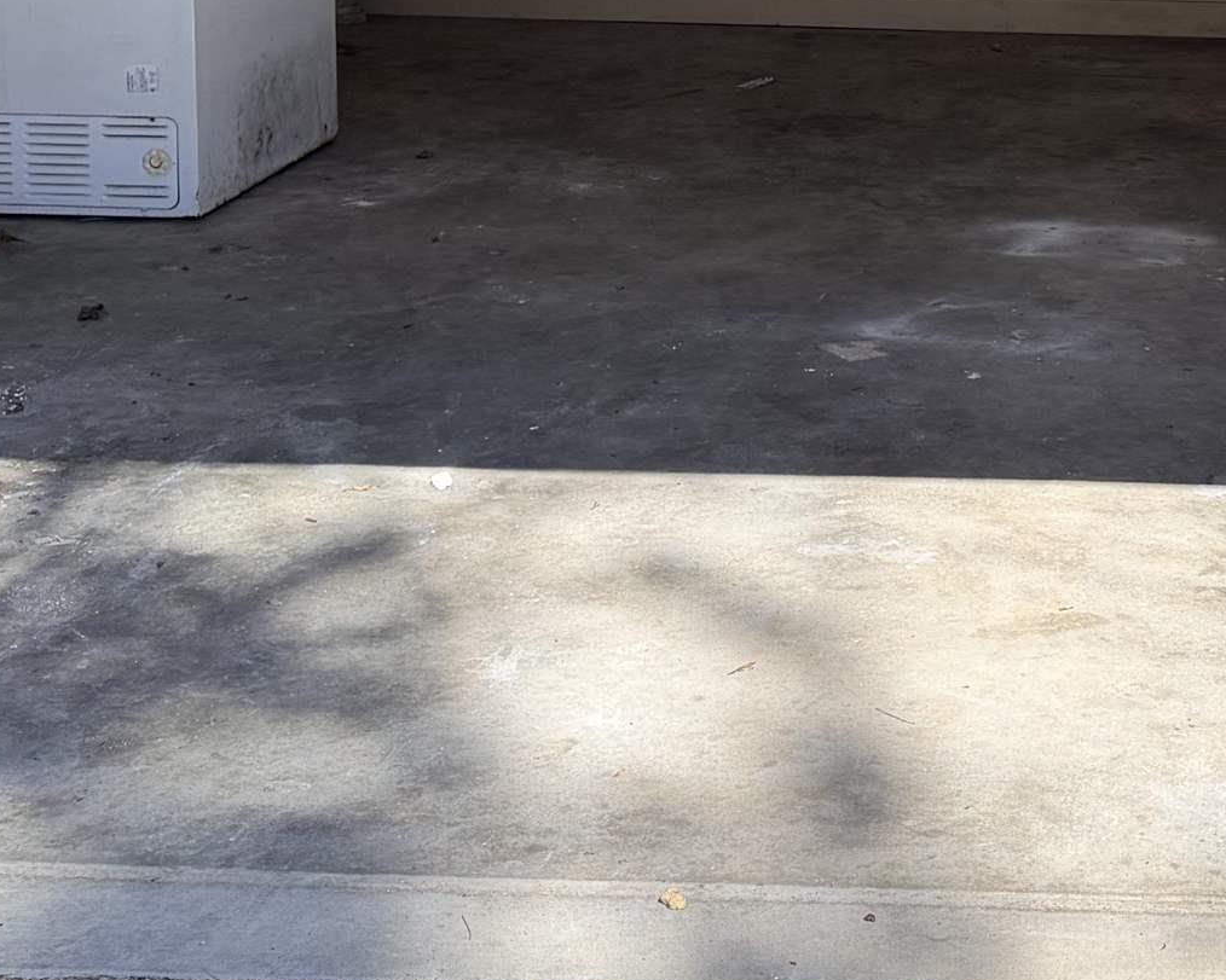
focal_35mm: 71
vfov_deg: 20.8
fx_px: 2576
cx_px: 1149
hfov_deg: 25.8
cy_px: -7
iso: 100
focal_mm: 6.76
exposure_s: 1/840
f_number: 1.78
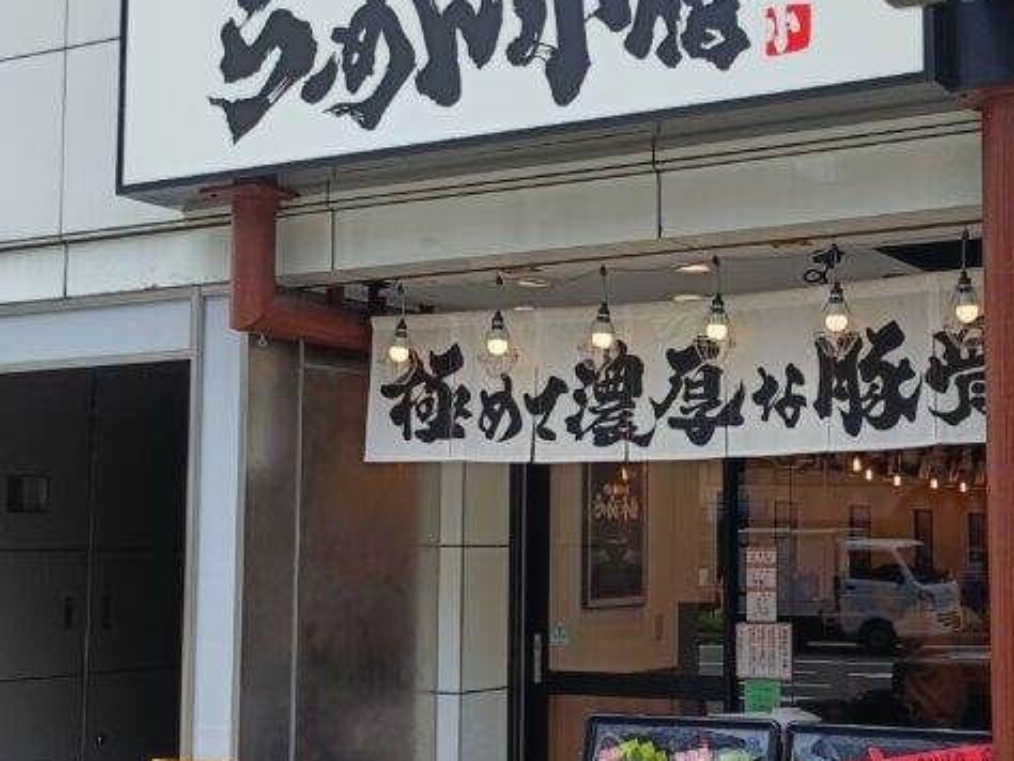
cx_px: 667
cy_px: 430
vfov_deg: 27.0
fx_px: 1583
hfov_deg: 35.2
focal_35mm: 54
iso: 50
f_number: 1.7
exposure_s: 1/184
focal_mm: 4.7
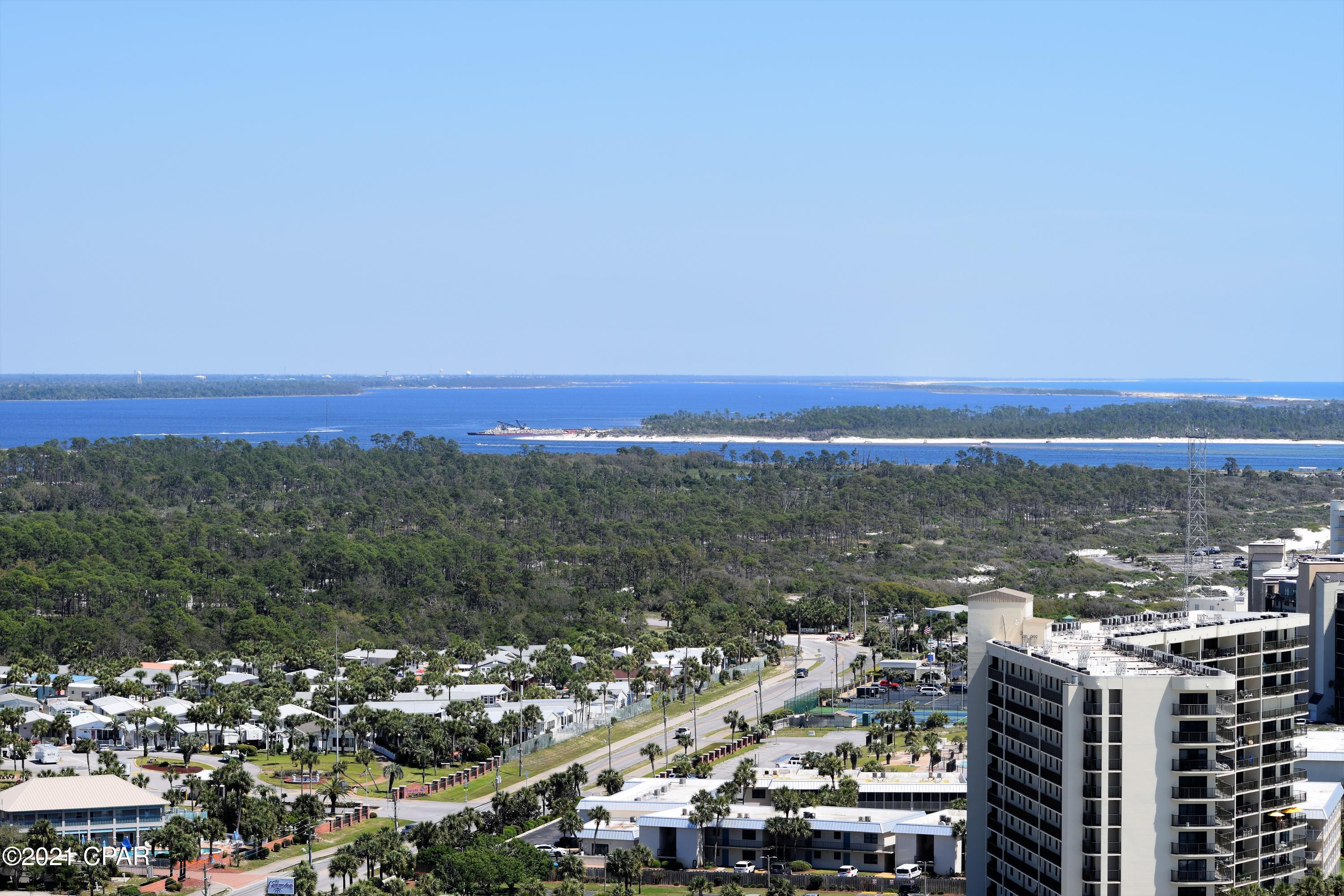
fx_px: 3920
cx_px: 672
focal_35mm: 105
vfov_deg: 13.0
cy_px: 448
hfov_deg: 19.5
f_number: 6.7
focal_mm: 70
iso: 200
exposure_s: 1/750
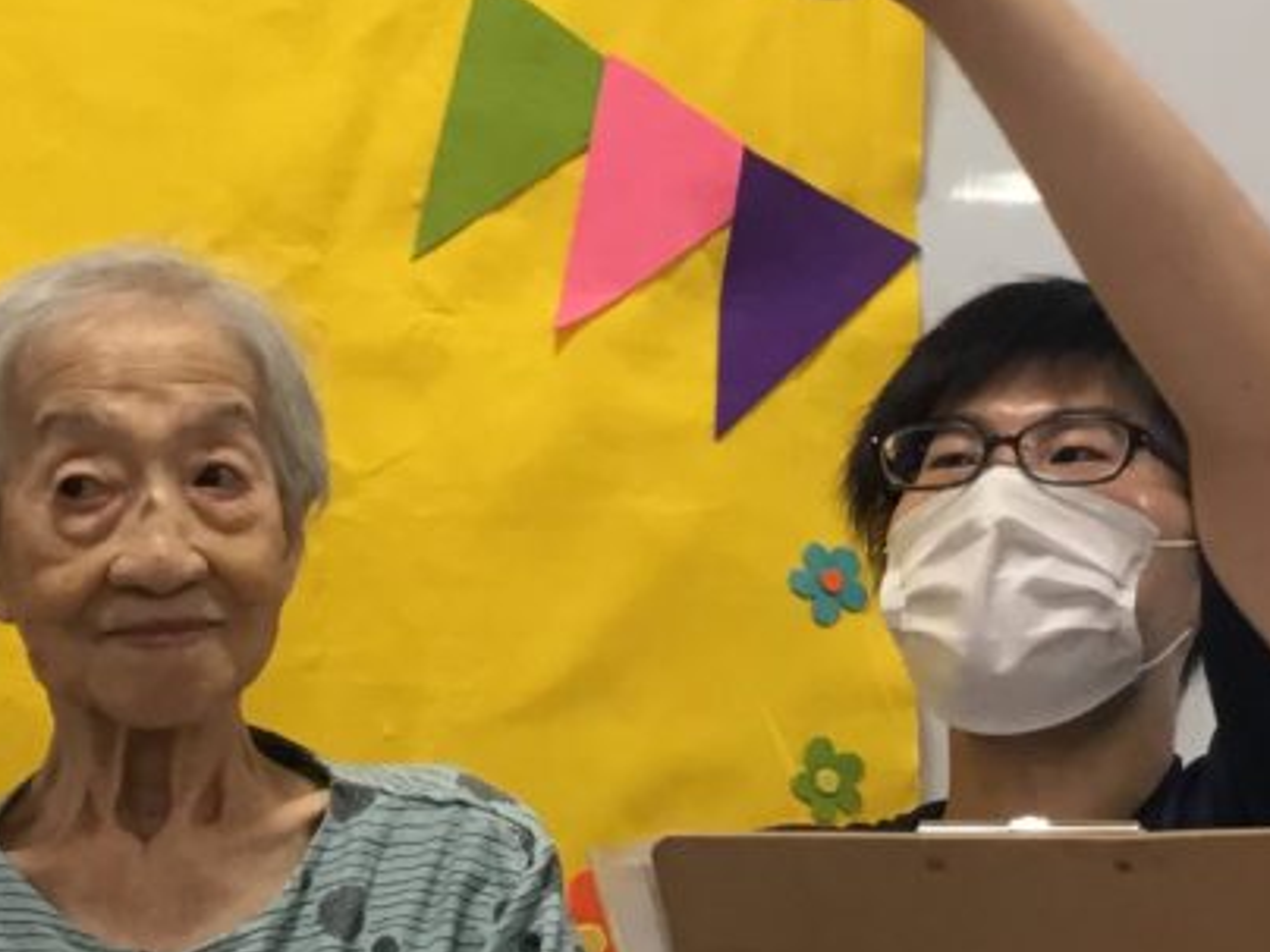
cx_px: 509
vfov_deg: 16.0
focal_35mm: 92
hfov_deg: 21.3
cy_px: 688
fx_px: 3375
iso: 64
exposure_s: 1/30
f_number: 2.4
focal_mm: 3.3
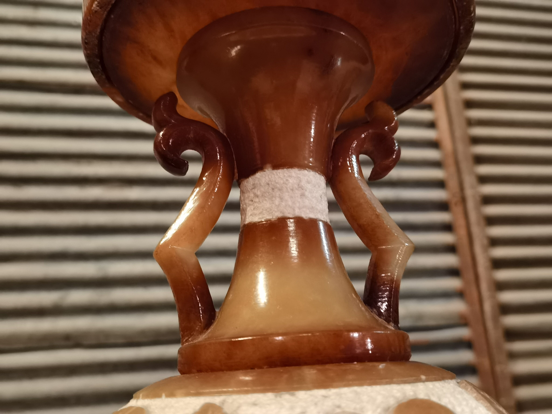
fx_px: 510
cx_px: 276
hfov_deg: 56.8
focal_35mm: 32
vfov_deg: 44.2
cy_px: 207
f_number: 1.9
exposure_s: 1/20
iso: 1000
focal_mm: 6.71
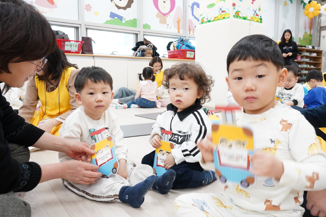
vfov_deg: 44.9
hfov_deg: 63.7
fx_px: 263
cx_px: 166
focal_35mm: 29
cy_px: 105
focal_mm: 28
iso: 2500
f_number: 7.1
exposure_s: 1/40
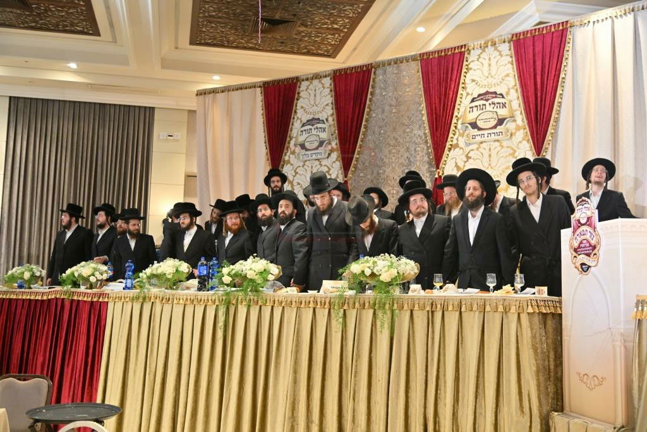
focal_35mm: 38
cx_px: 324
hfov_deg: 50.7
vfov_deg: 35.1
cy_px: 216
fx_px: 683
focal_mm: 38
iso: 1600
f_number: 4
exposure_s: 1/160
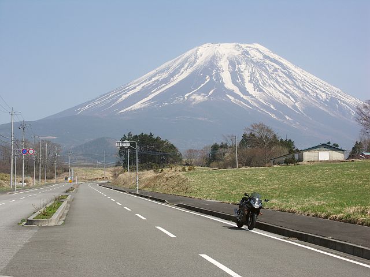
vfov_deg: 21.9
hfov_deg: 29.0
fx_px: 716
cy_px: 138
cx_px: 185
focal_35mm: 67
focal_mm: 17.3
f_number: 9
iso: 50
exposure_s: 1/100
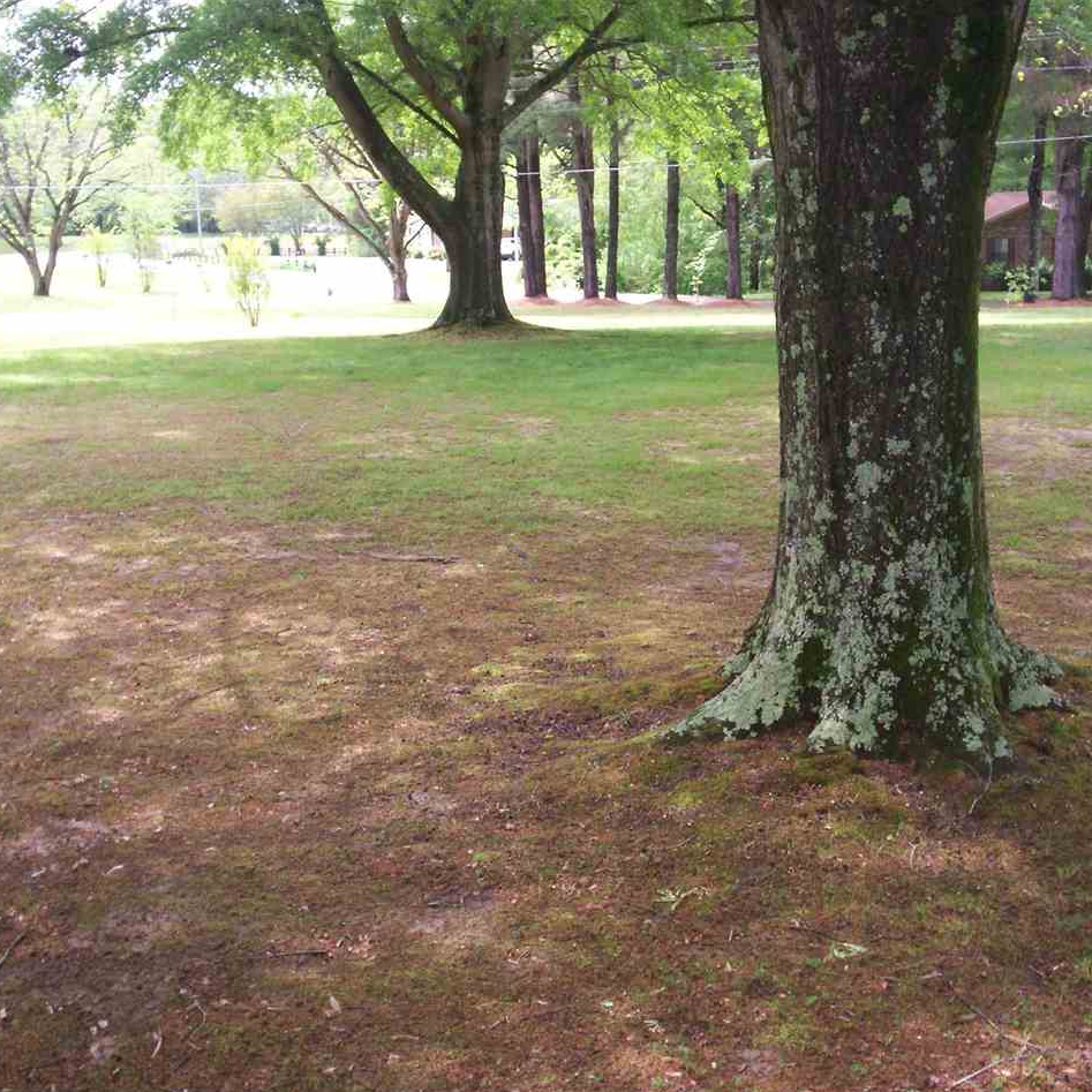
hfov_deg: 39.1
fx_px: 1535
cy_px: 552
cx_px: 594
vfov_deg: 39.2
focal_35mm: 43
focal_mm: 5.9
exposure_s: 1/87.4
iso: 100
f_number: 4.5
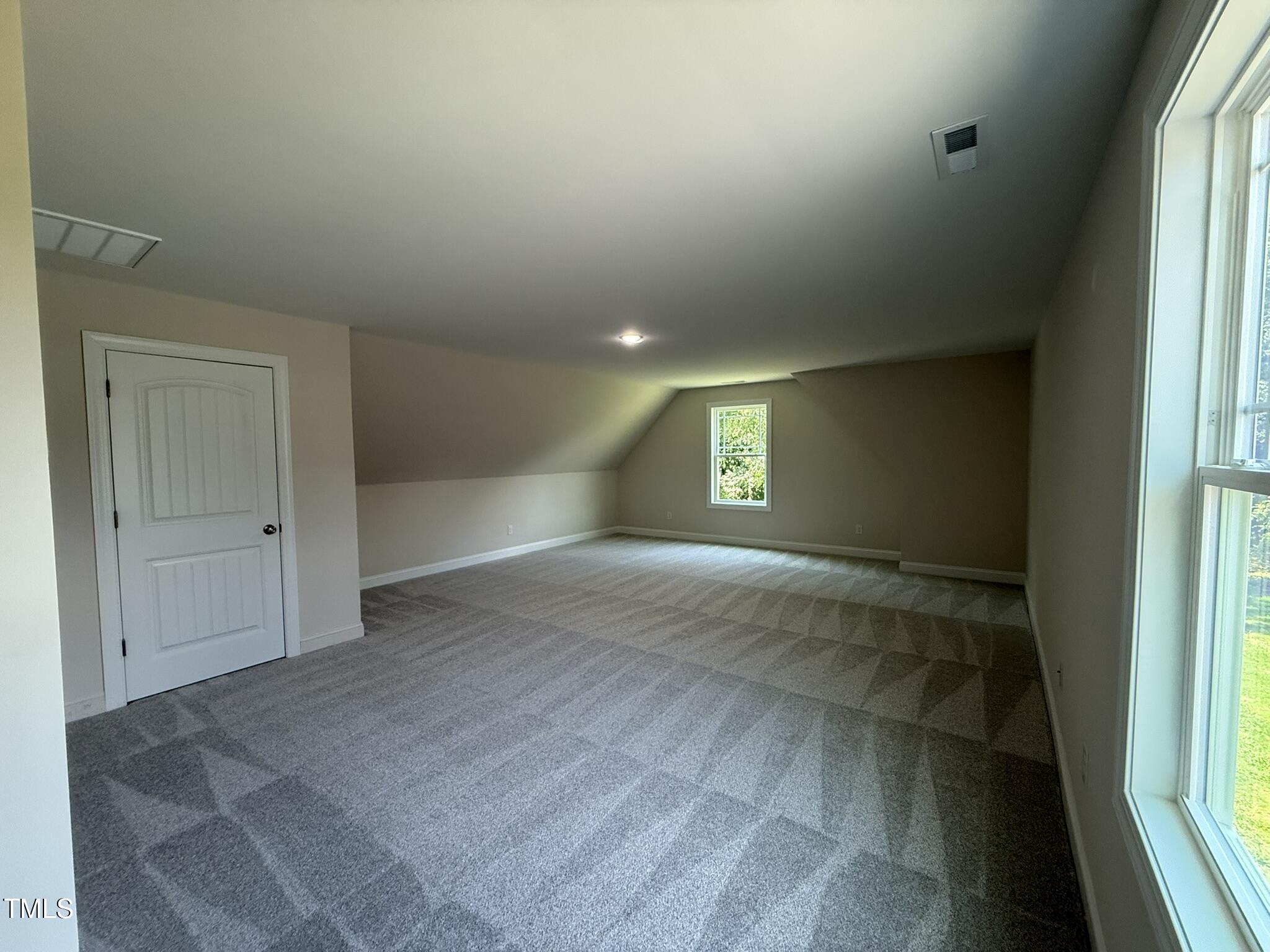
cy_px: 476
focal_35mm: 14
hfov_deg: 102.1
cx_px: 635
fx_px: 514
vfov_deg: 85.7
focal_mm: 2.22
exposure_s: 1/120
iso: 200
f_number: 2.2
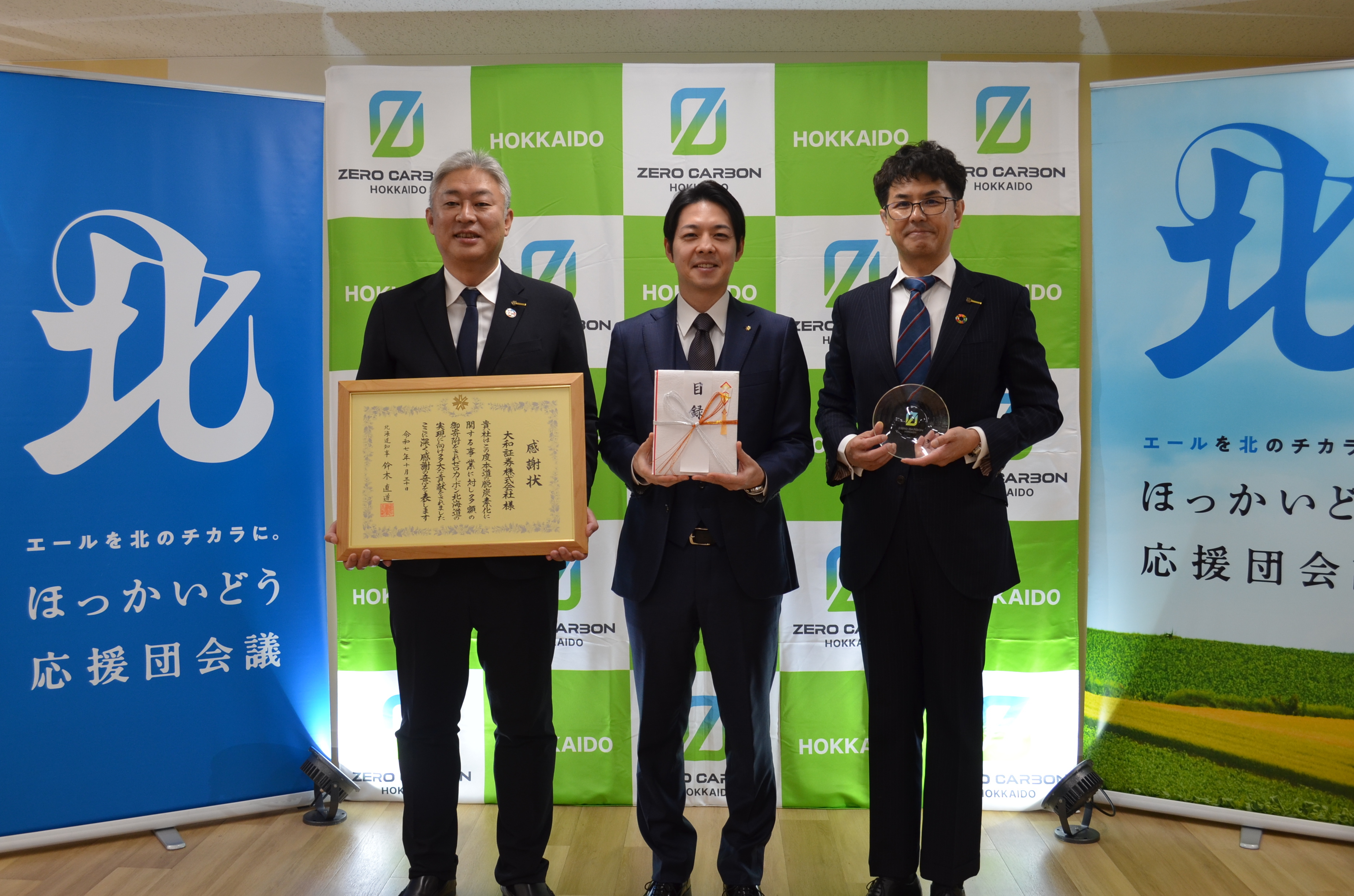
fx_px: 1239
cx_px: 677
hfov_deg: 57.3
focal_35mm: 33
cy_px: 448
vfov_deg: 39.8
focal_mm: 22
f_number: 5.6
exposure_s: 1/50
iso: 400
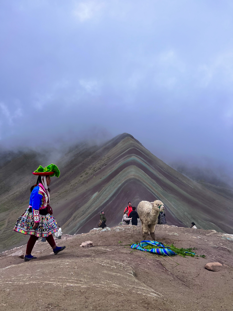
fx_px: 233
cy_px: 156
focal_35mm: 26
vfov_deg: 67.3
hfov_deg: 53.1
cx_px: 116
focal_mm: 5.7
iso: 50
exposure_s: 1/6993
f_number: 1.5
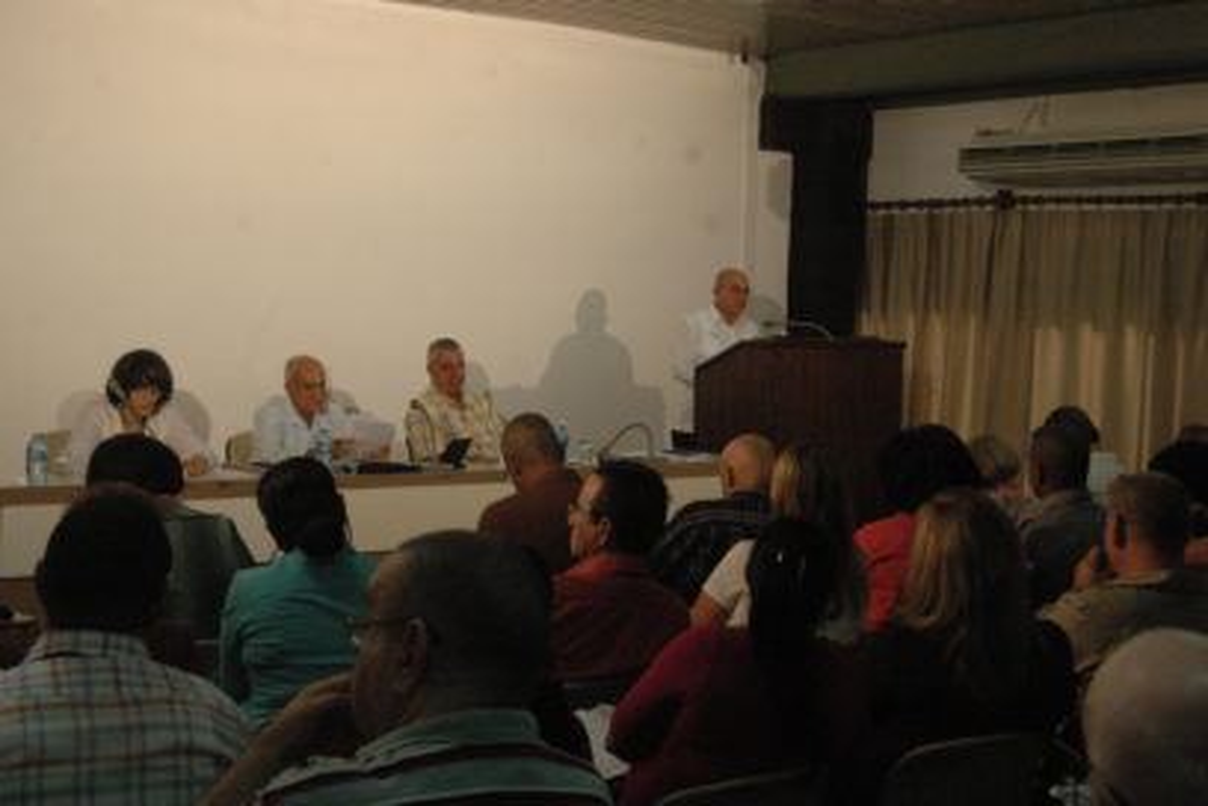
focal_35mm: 52
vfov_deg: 25.8
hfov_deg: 37.9
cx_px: 604
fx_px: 1762
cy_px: 403
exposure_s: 1/125
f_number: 5.6
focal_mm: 35
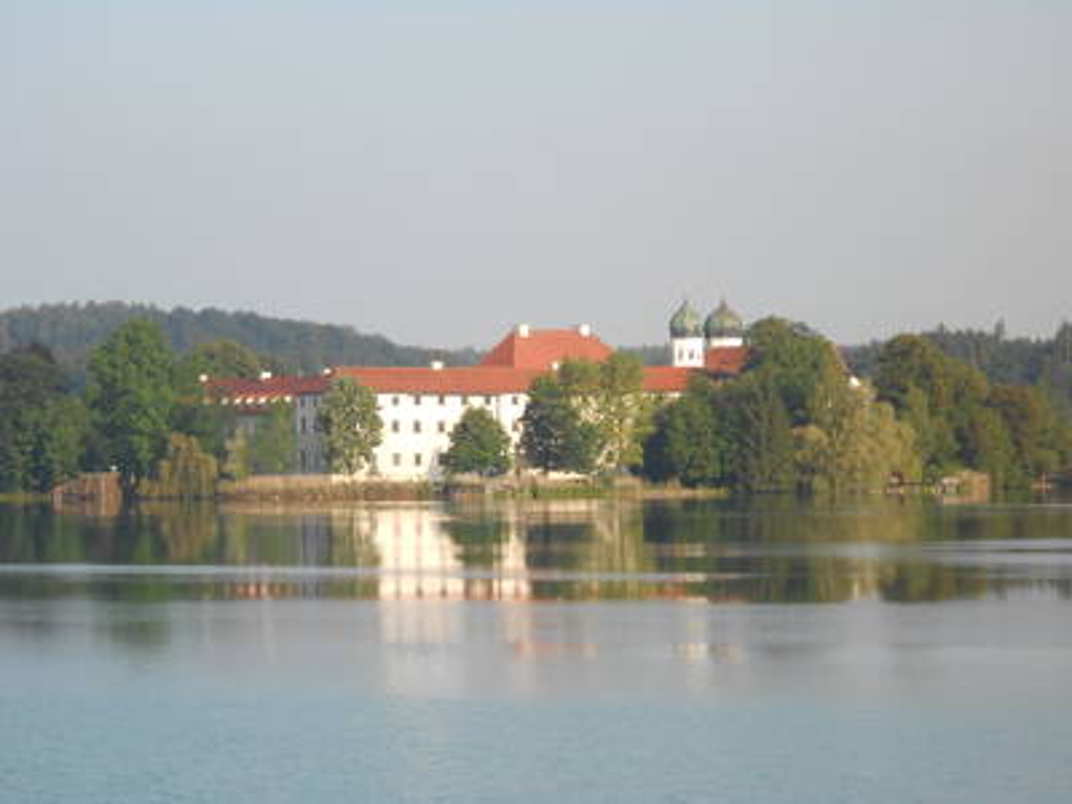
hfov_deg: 12.7
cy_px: 402
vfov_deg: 9.5
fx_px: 4831
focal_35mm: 156
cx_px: 536
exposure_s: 1/200
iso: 80
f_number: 6.5
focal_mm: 27.6
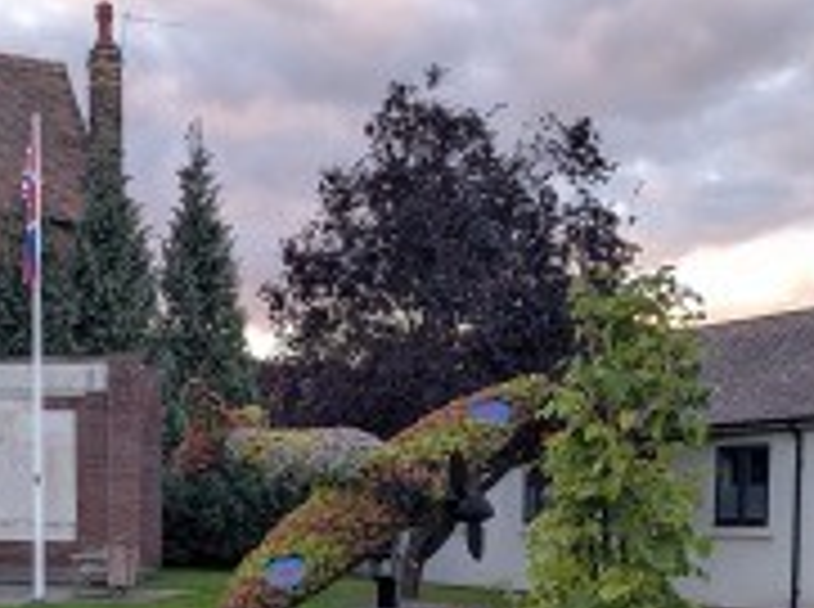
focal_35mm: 67
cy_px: 712
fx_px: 1572
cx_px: 373
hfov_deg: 29.0
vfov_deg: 20.6
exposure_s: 1/138
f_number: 1.73
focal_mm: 4.38
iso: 48
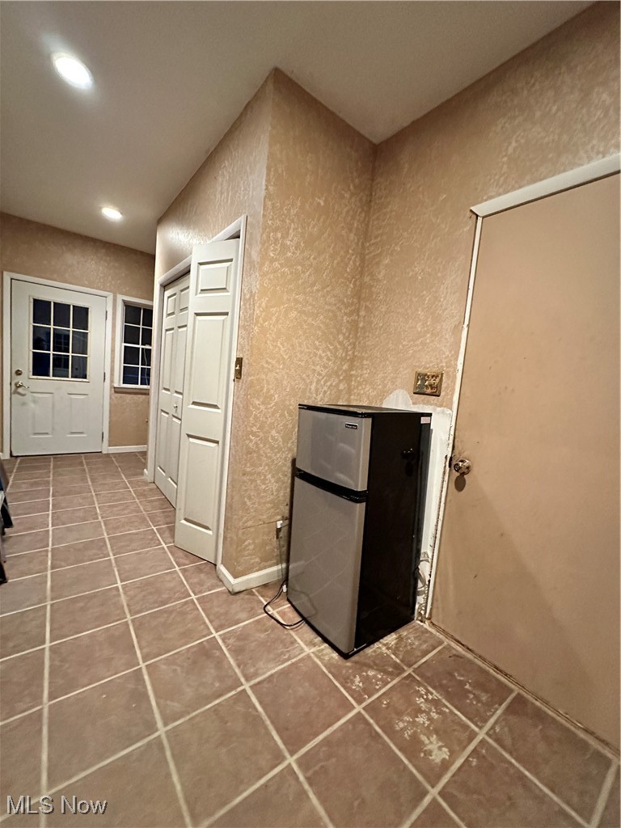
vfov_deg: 102.1
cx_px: 310
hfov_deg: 85.7
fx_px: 335
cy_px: 414
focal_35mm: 14
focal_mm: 2.22
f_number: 2.2
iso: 1000
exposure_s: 1/60
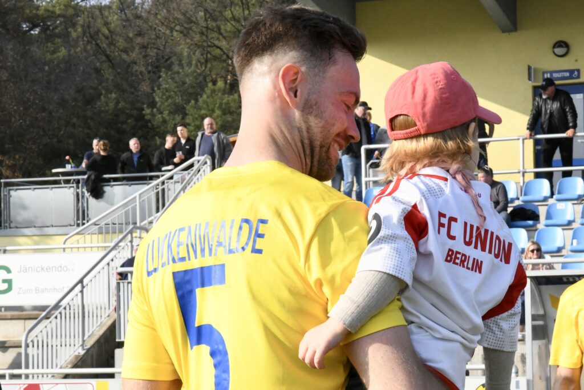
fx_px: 1136
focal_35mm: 70
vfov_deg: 19.5
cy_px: 195
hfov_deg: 28.8
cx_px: 292
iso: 4000
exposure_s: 1/640
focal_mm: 70
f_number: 22
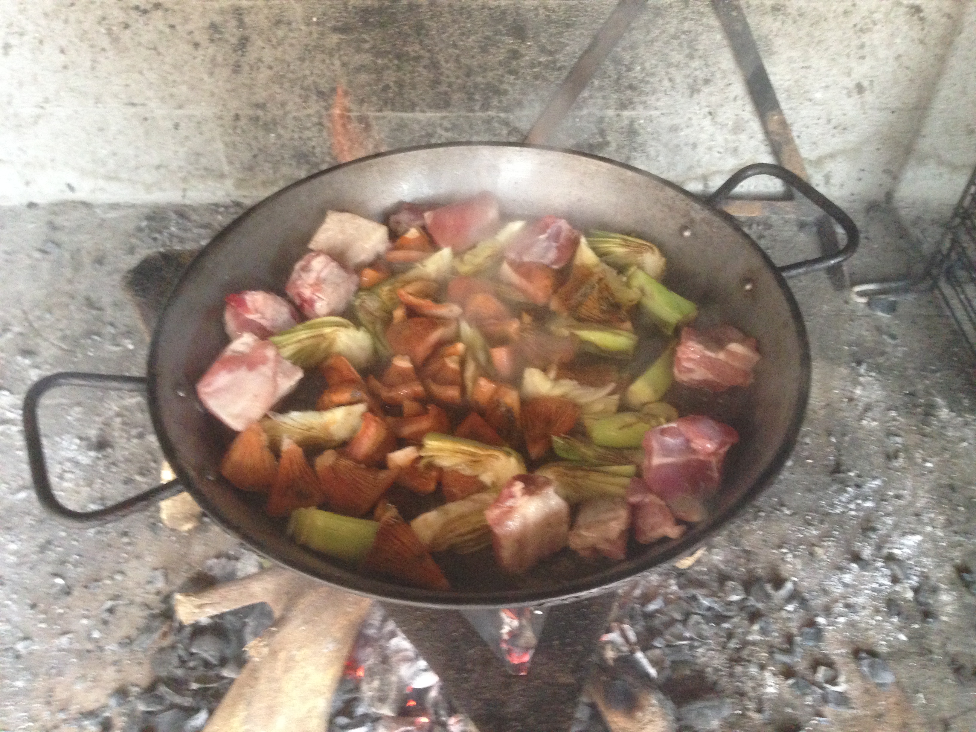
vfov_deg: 42.9
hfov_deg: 55.4
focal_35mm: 33
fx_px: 930
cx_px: 488
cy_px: 366
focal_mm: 4.12
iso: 320
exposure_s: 1/20
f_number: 2.4
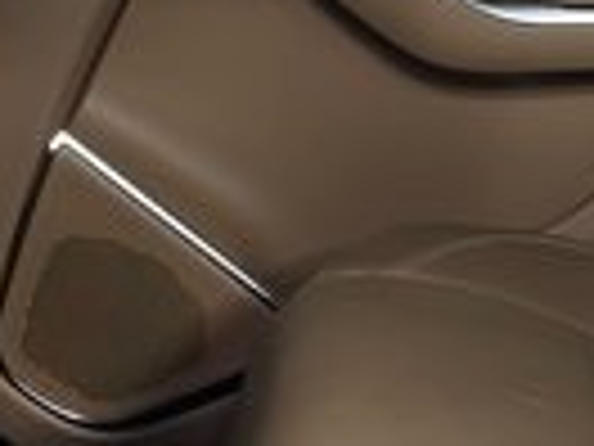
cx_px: 684
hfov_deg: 10.9
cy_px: 595
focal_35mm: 179
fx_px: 3072
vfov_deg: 8.2
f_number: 1.7
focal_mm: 6.3
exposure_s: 1/60
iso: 160
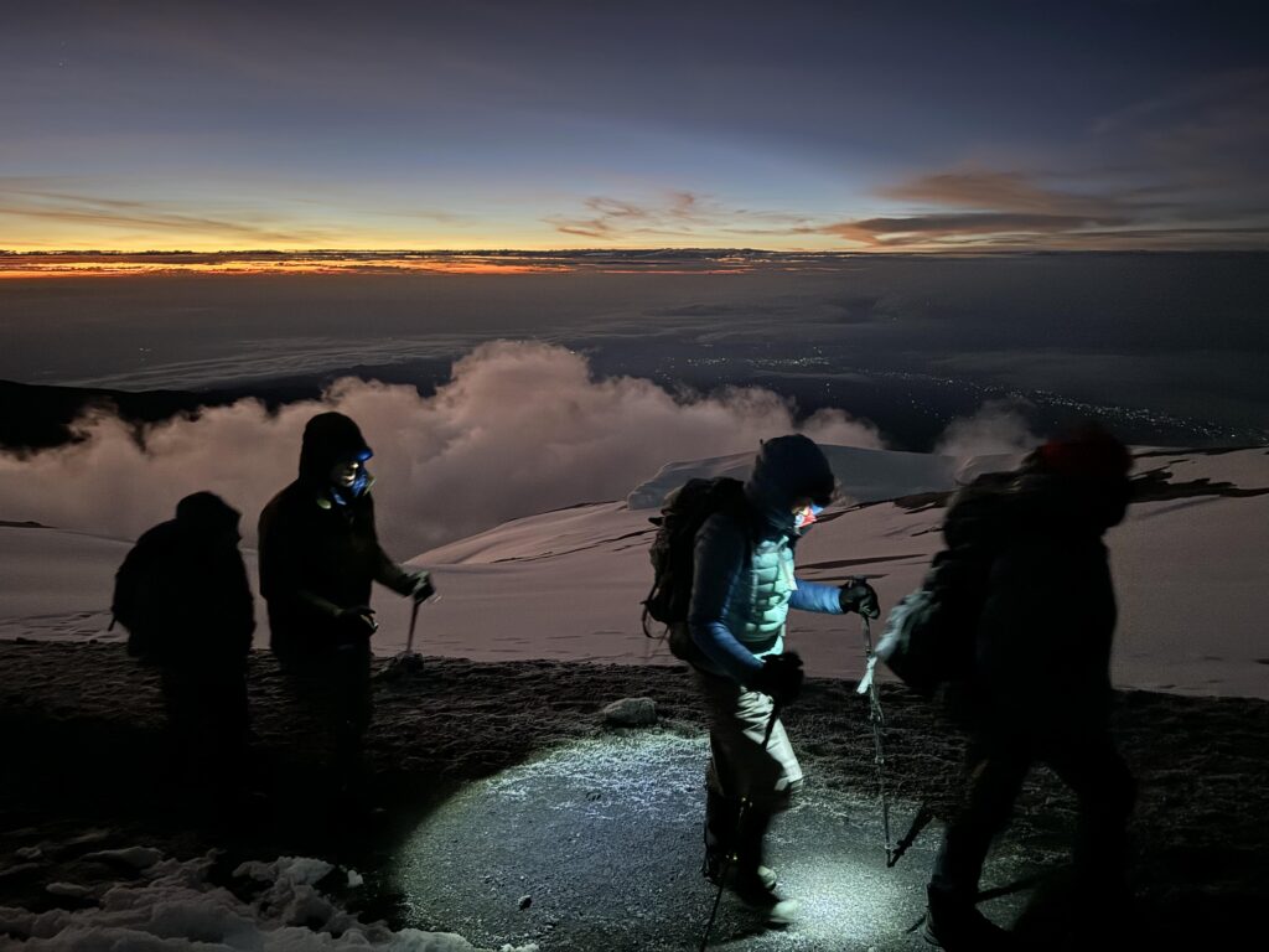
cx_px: 634
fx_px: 880
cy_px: 476
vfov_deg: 56.8
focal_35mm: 24
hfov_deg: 71.6
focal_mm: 6.86
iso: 2000
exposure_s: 1/16
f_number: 1.78
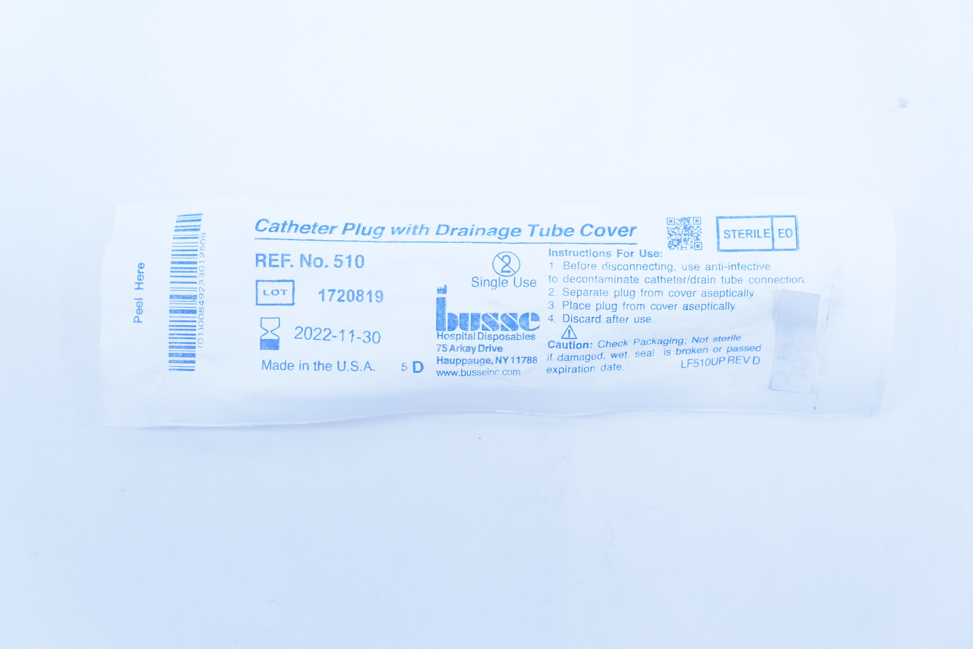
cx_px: 491
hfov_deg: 37.2
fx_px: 1446
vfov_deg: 25.3
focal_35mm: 54
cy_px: 322
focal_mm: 35
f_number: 5.6
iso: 800
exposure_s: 1/125
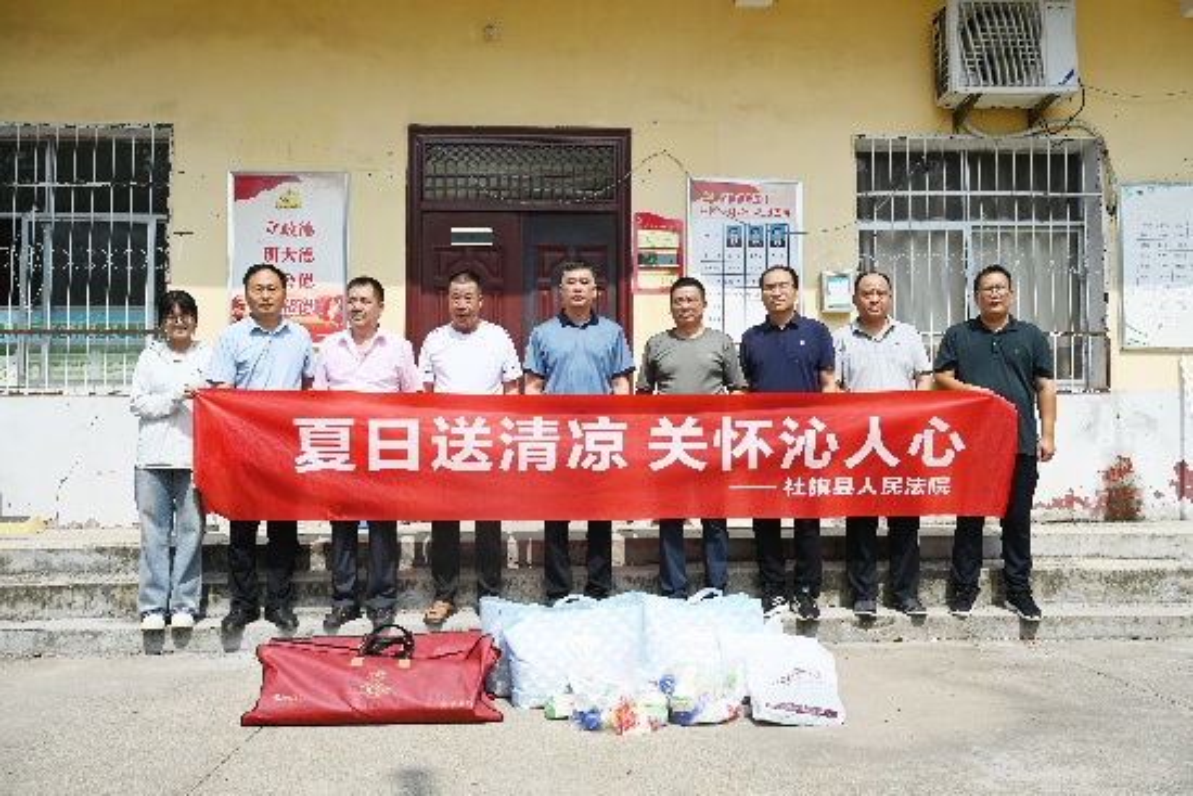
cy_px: 398
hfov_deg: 58.7
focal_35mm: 32
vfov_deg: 41.1
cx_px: 596
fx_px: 1061
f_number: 9
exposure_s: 1/320
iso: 100
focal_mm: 32
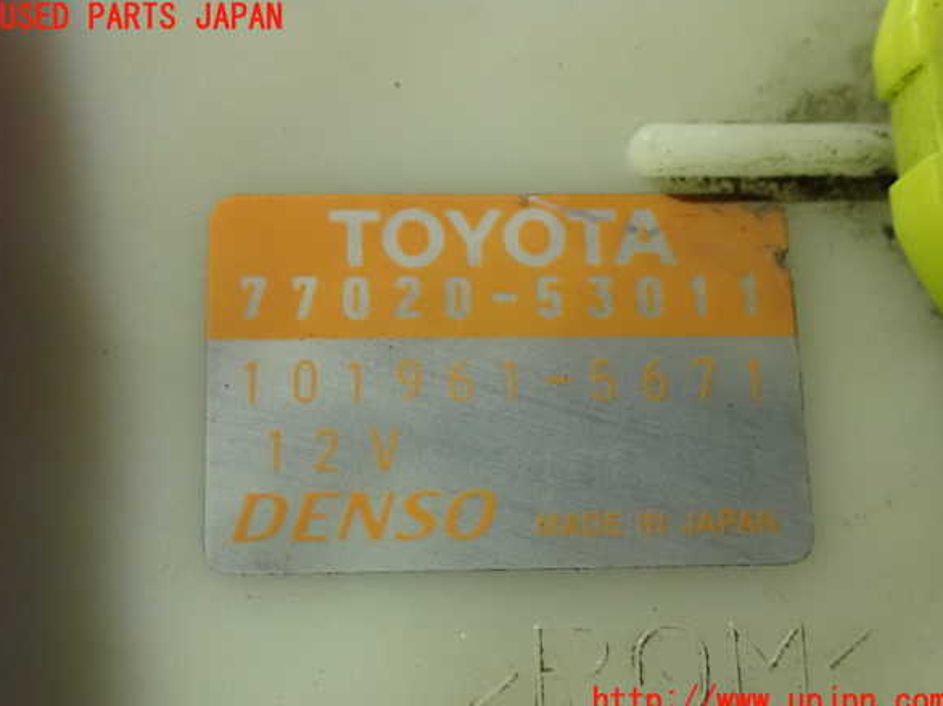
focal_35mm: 42
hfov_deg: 44.8
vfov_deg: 34.3
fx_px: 1144
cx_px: 473
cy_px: 360
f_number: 2.8
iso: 1600
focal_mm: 7.31
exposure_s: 1/40
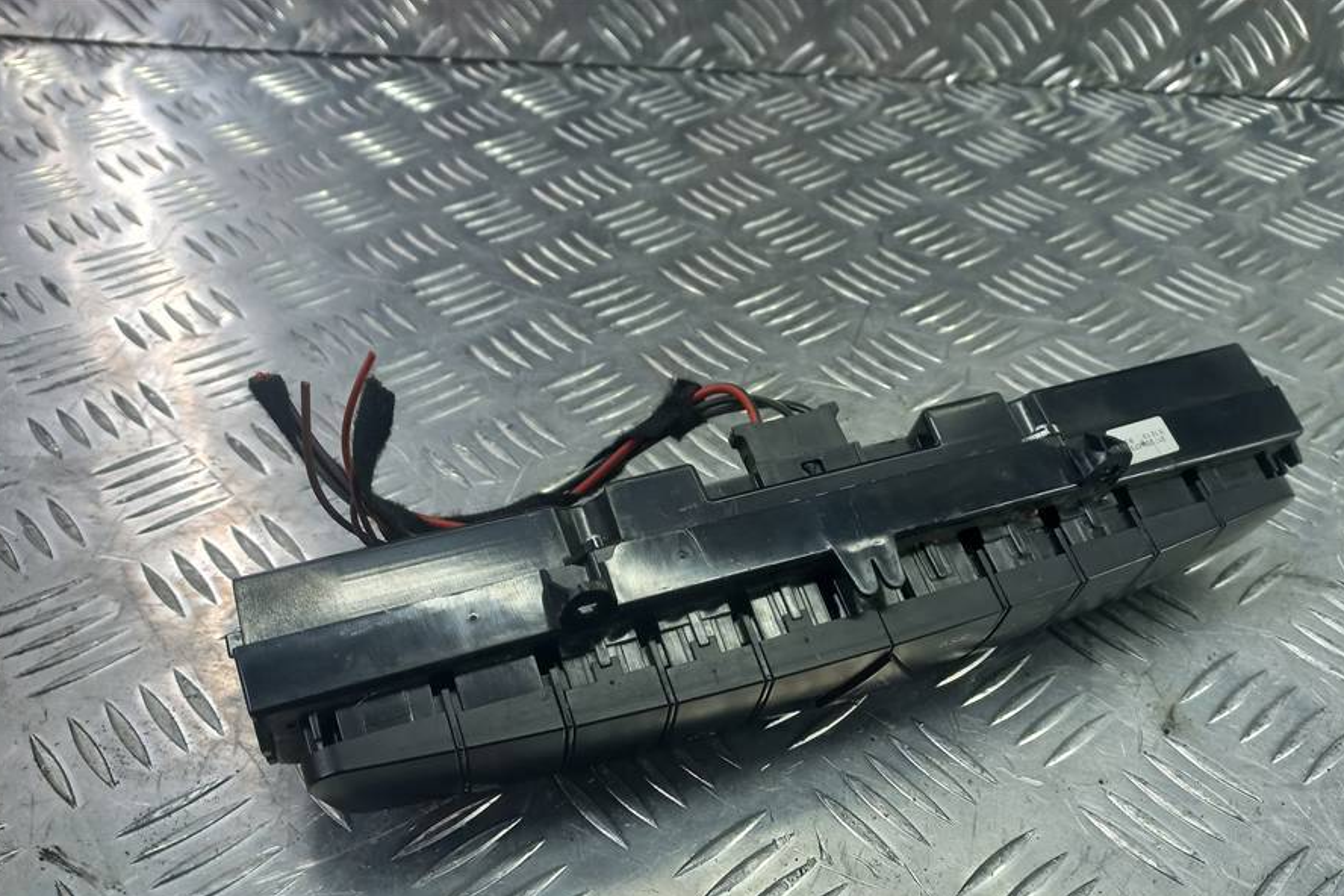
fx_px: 1120
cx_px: 731
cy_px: 575
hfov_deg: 61.8
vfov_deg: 43.2
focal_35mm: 30
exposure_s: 1/50
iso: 50
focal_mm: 4.6
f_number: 1.8
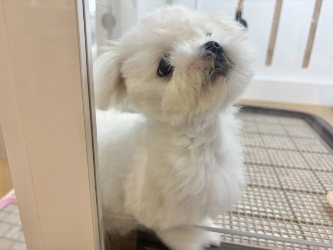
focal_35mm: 26
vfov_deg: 53.1
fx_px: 250
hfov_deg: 67.3
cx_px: 166
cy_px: 125
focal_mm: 5.96
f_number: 1.6
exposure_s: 1/100
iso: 64
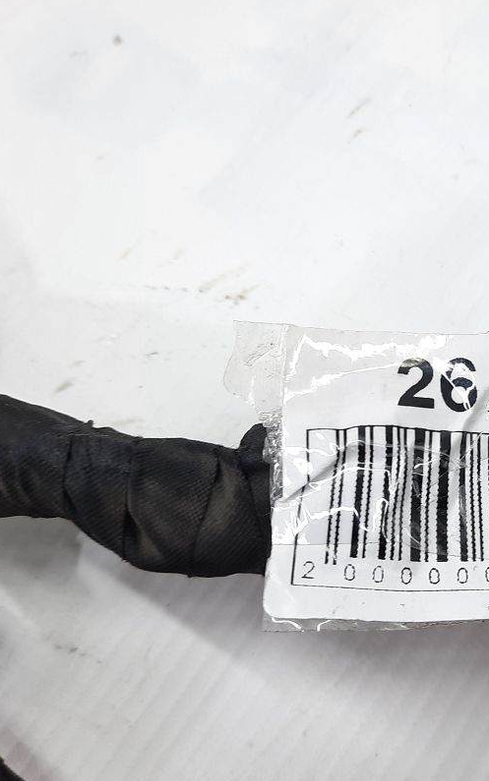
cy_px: 401
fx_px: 853
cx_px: 437
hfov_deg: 30.6
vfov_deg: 49.3
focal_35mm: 40
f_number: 2
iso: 64
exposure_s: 1/50
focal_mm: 4.6
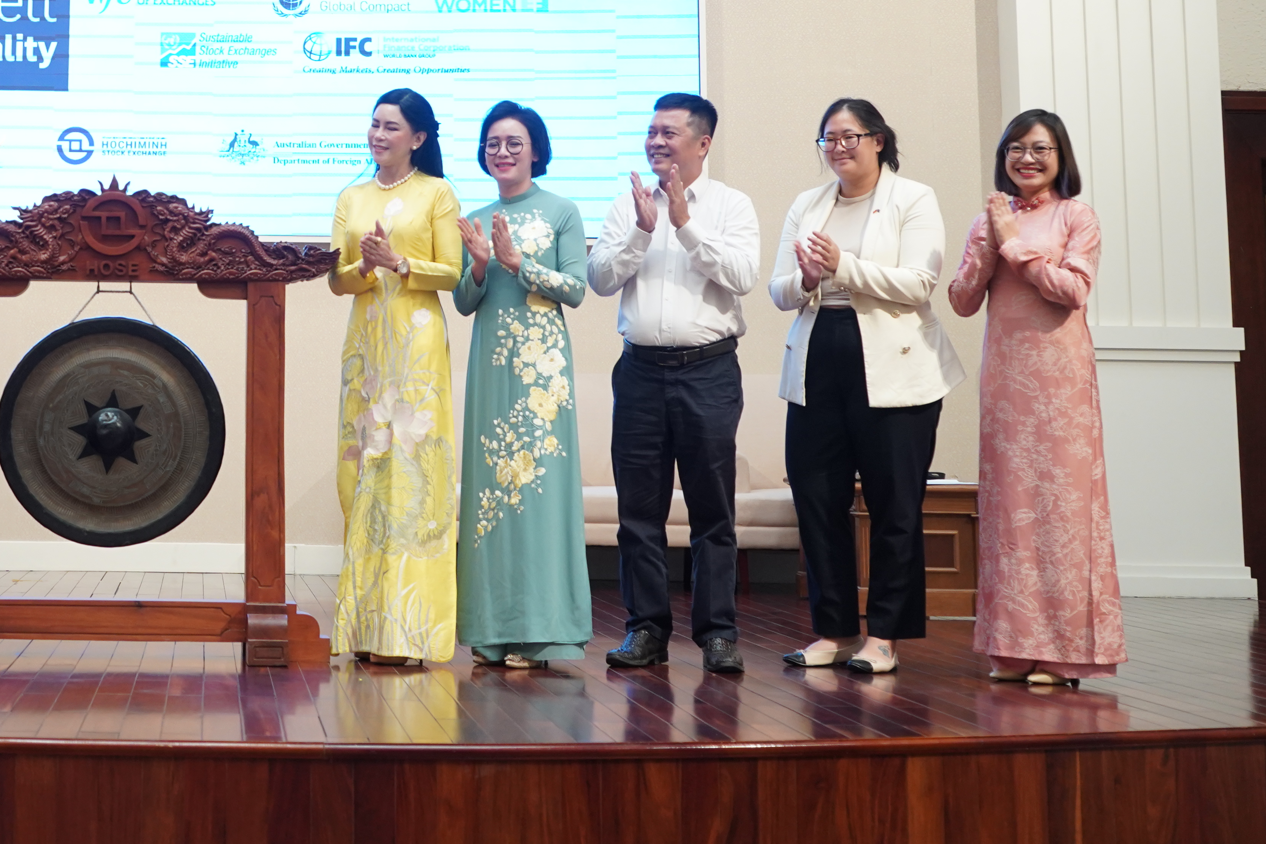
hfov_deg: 30.6
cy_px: 104
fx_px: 2215
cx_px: 154
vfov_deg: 21.2
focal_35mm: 63
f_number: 4
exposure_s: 1/80
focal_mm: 35
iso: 1600
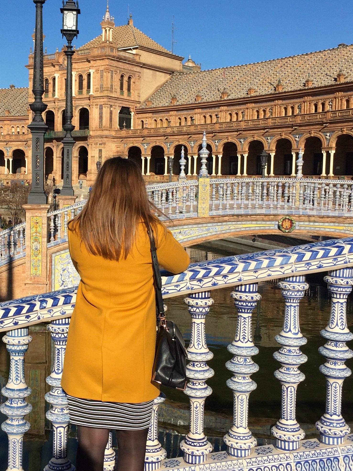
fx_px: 653
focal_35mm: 48
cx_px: 98
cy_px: 233
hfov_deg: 29.9
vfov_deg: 39.7
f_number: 2.2
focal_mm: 4.15
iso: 32
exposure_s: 1/3300
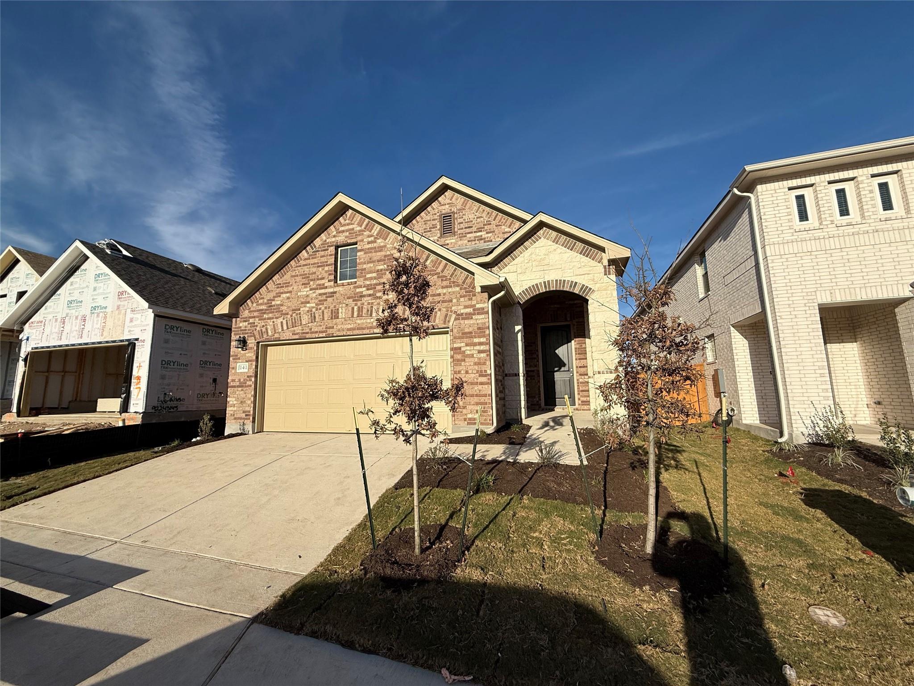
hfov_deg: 102.1
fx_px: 370
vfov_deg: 85.7
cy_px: 343
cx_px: 457
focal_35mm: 14
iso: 50
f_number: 2.2
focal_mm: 2.22
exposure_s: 1/4425
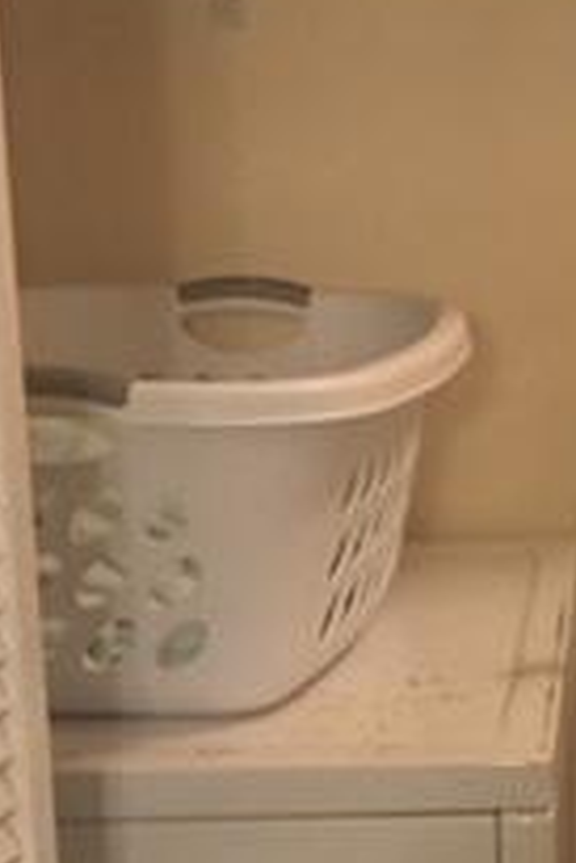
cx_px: 896
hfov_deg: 13.6
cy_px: 547
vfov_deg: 21.6
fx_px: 2252
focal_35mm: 94
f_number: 2.2
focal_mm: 4.15
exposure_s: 1/33
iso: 250
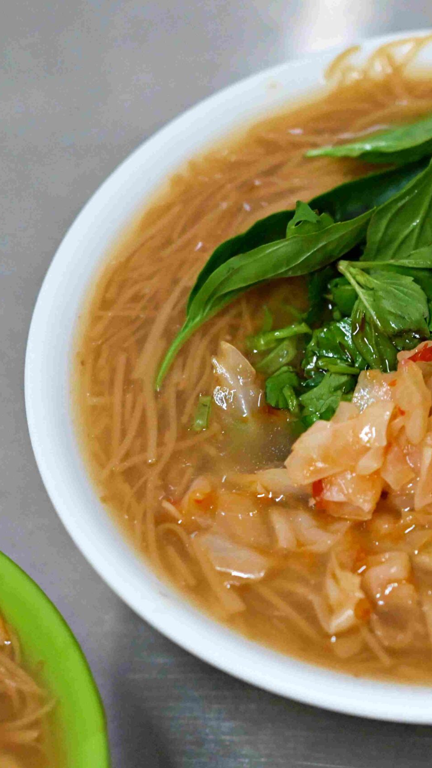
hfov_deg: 10.1
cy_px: 384
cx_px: 545
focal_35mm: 118
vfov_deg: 18.2
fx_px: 2403
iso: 4000
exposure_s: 1/200
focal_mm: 50
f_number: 3.2
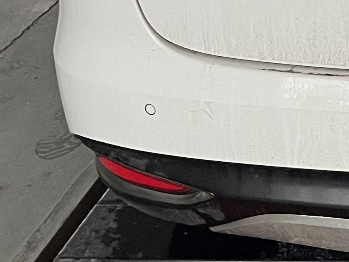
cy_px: -164
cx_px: 591
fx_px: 1200
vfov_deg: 11.8
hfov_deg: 14.8
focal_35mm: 119
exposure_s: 1/79
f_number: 1.6
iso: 125
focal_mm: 5.1
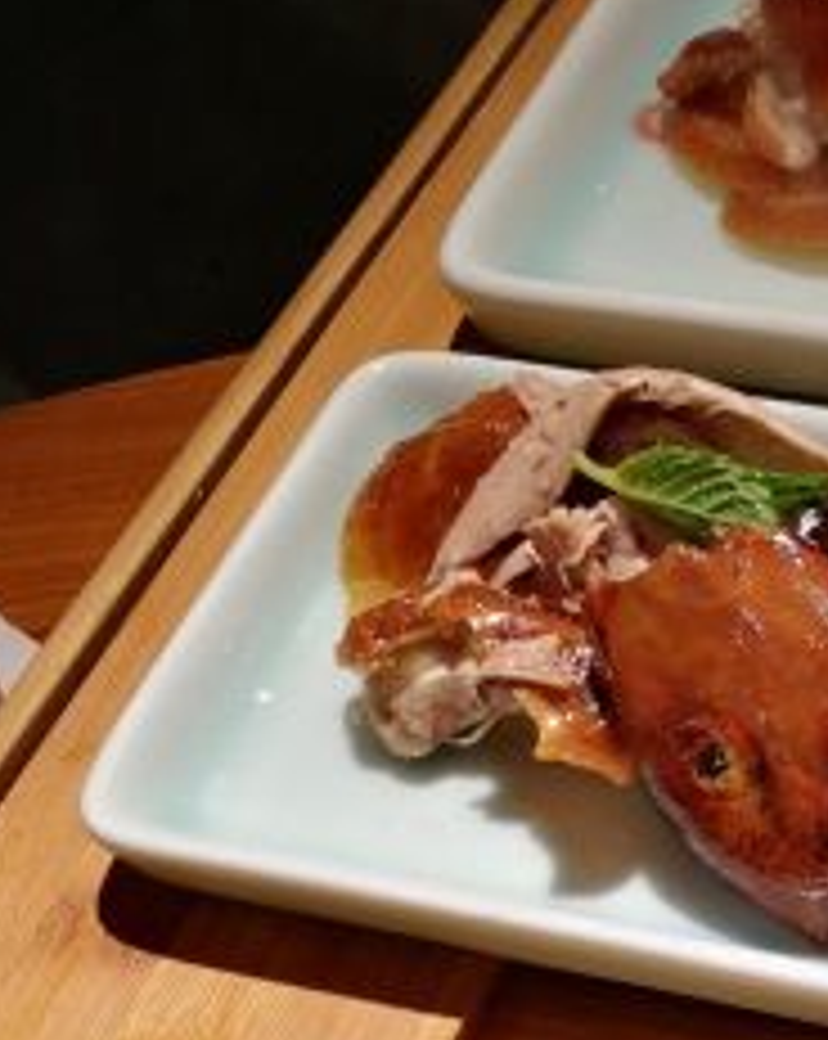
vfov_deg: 22.7
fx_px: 2457
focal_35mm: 80
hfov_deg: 18.5
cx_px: 866
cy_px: 1112
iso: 50
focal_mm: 3.84
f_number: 2.2
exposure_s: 1/50
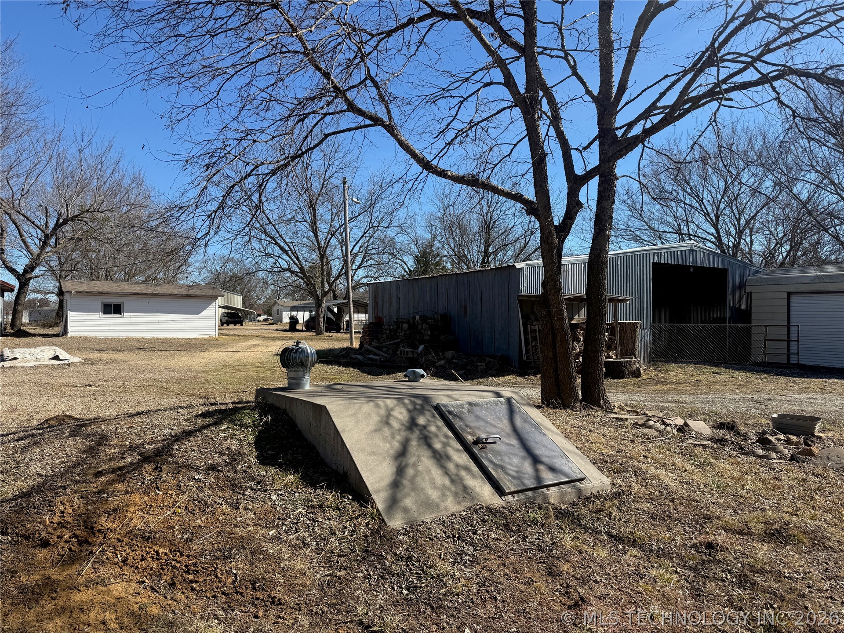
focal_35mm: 24
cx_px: 422
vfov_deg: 56.8
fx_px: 585
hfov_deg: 71.6
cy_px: 316
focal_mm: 6.76
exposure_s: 1/3279
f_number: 1.78
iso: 80
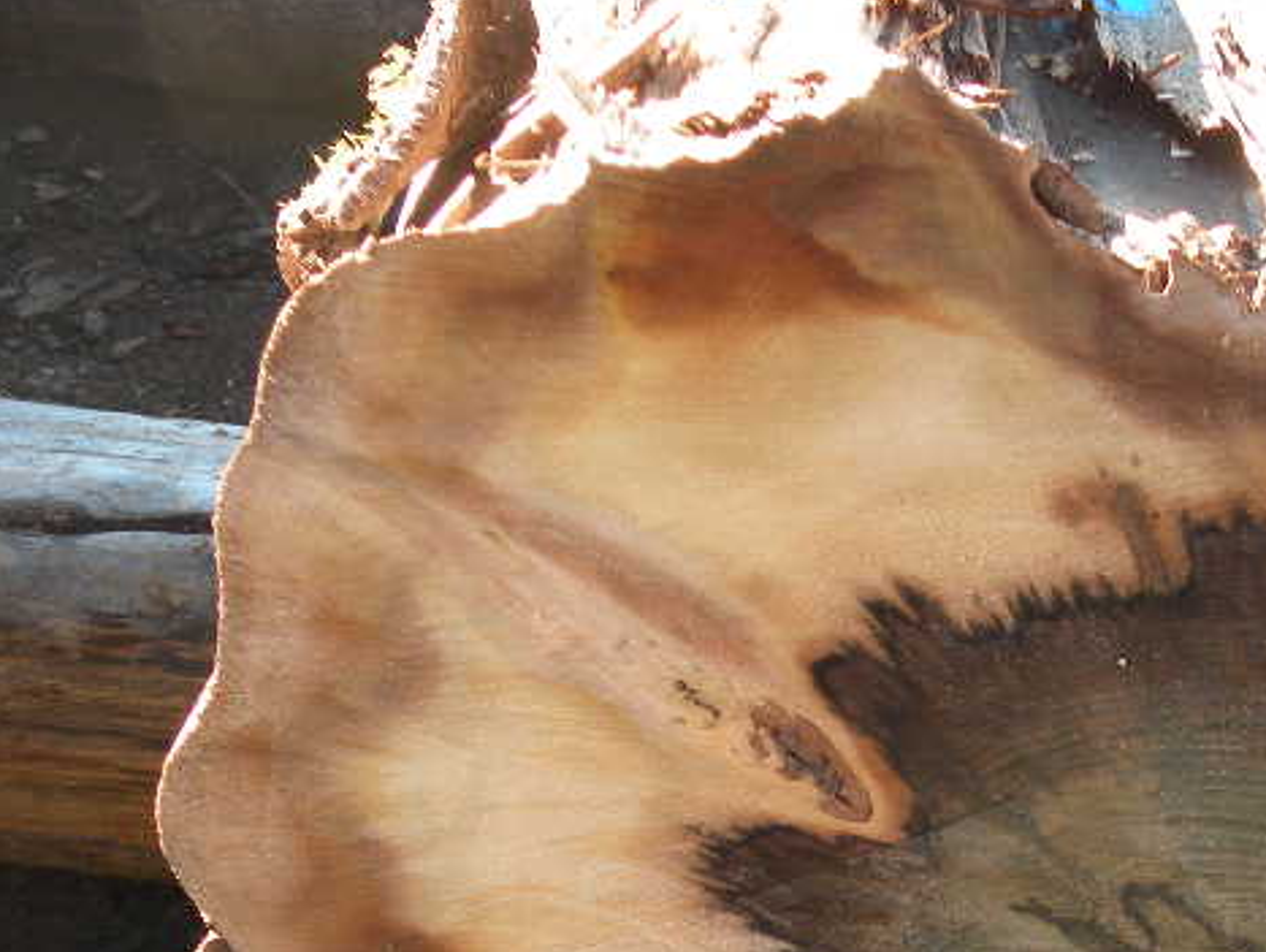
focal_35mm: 92
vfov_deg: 15.8
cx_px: 1160
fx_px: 3367
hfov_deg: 20.8
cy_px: 966
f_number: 3.2
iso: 64
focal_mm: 7.4
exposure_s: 1/63.4
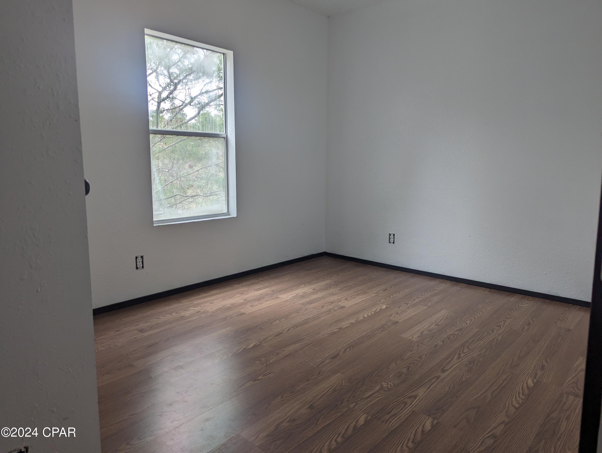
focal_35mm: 24
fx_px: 418
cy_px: 226
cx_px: 301
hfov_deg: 71.5
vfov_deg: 56.9
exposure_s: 1/56.5
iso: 29
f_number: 1.85
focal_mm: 6.81
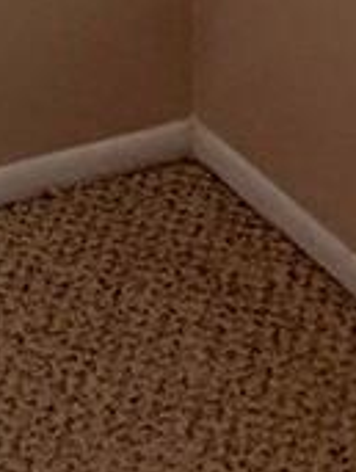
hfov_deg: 11.4
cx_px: -604
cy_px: -798
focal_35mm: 98
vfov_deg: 12.7
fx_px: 1339
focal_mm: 2.22
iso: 160
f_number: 2.2
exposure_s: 1/60
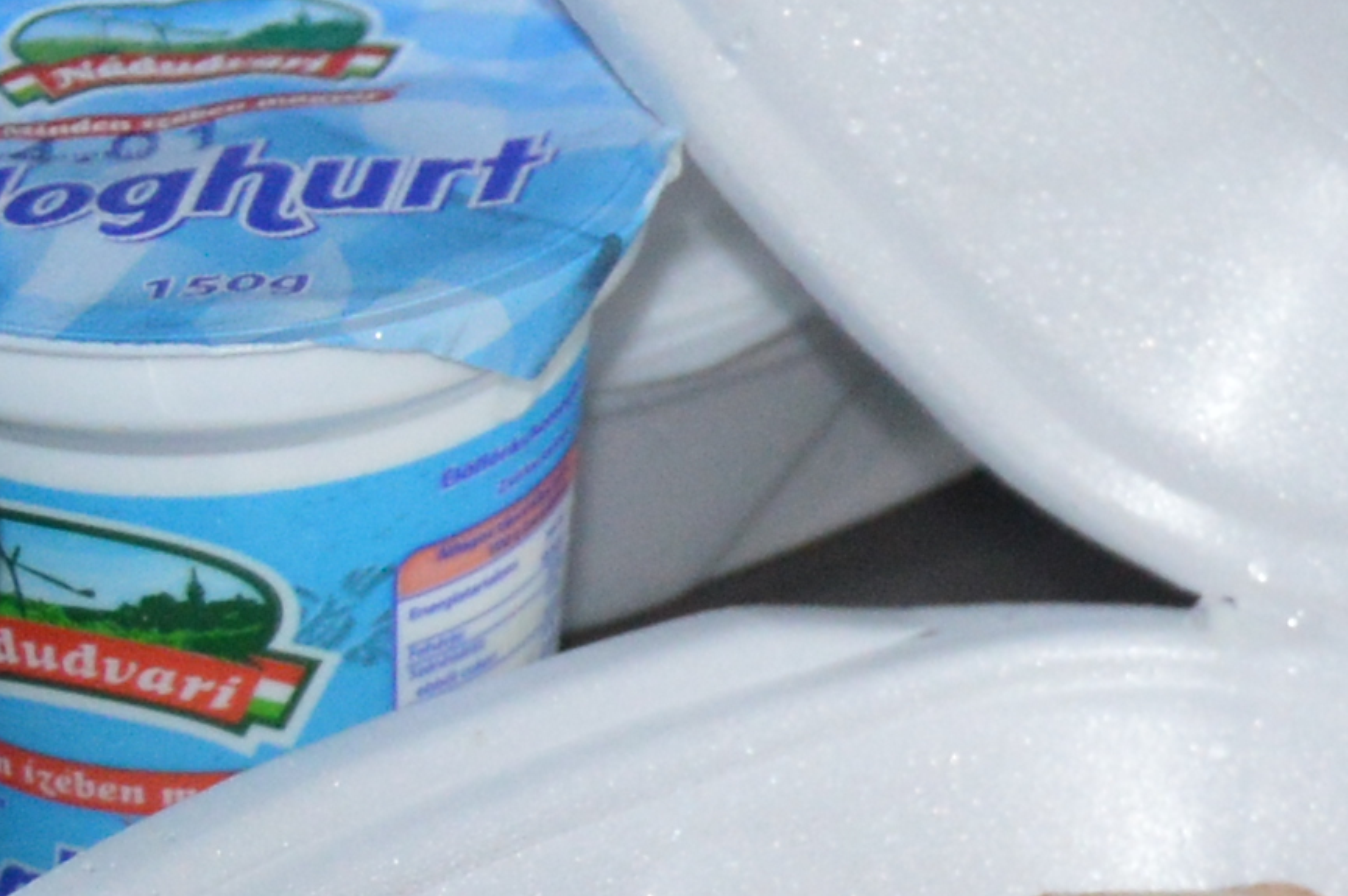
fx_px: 12494
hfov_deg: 6.0
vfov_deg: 4.1
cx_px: 2780
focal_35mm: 334
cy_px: -478
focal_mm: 32
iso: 800
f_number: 5.6
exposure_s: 1/100
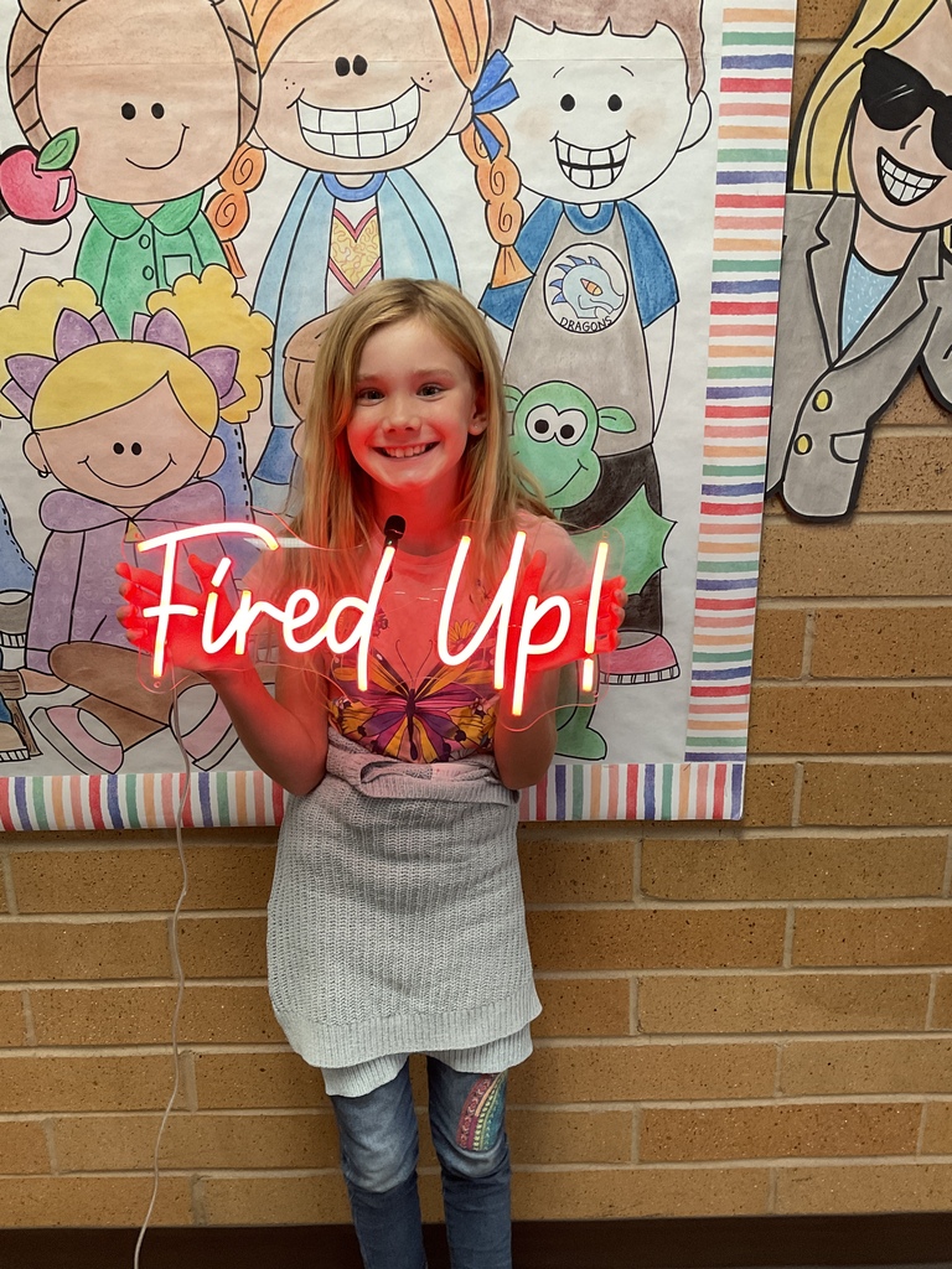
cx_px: 476
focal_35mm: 29
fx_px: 1063
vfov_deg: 61.7
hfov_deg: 48.2
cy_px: 634
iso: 125
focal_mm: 3
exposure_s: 1/60
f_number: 1.8
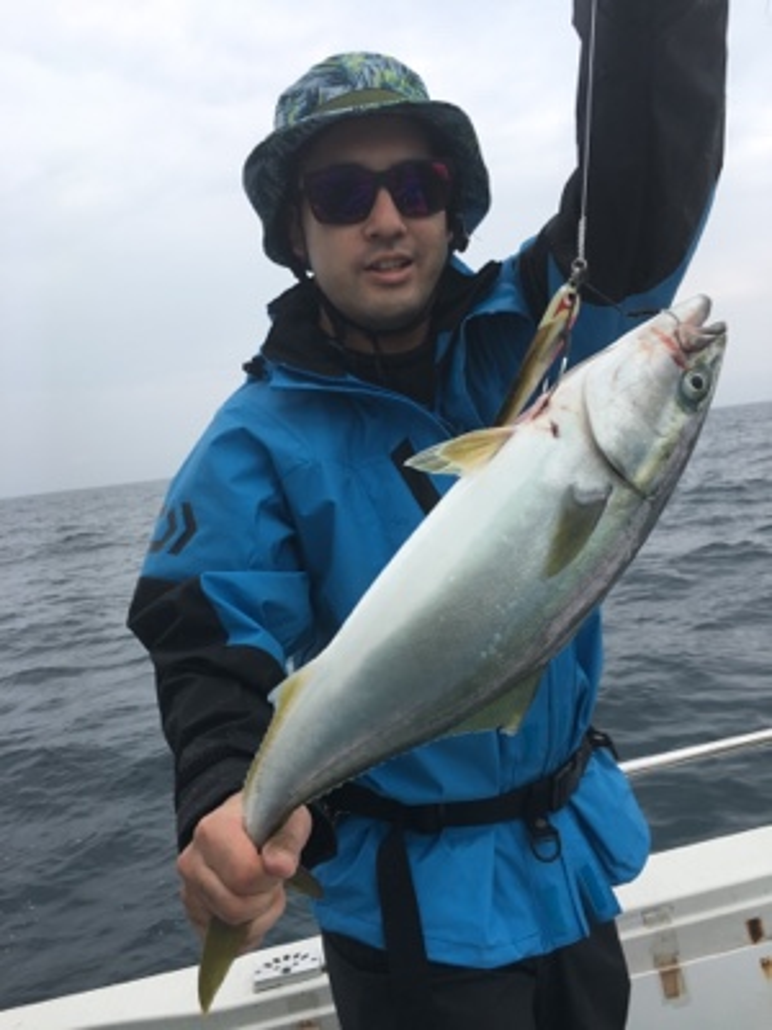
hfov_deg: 48.2
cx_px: 386
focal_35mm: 29
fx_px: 862
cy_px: 515
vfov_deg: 61.7
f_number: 2.2
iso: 25
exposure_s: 1/390
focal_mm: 4.15
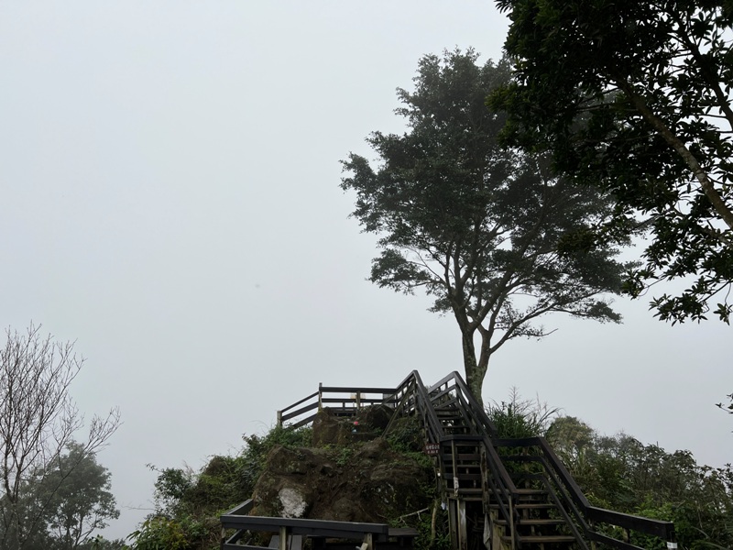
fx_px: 551
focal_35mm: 26
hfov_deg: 67.3
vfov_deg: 53.1
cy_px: 275
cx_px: 366
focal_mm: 5.7
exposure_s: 1/516
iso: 50
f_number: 1.5
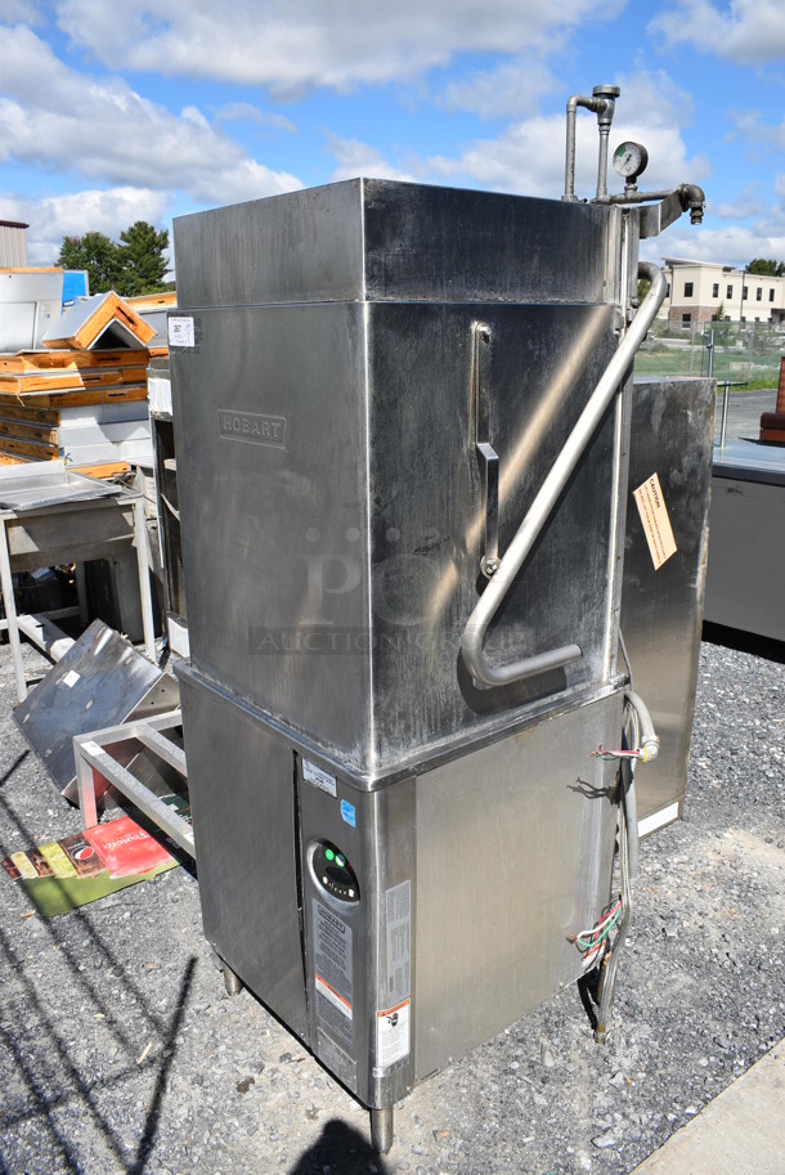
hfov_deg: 48.0
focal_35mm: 27
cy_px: 588
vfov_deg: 67.3
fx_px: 882
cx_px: 392
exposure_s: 1/320
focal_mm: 18
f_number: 9
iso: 100
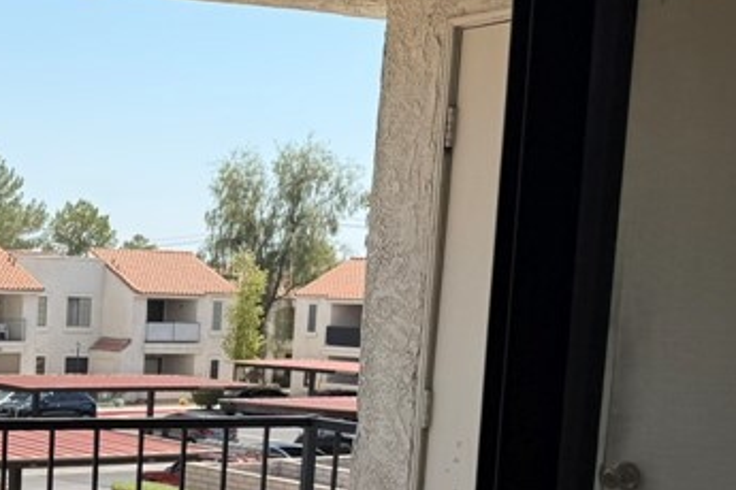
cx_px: -26
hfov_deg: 25.8
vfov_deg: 18.0
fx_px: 1513
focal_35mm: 74
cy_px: 494
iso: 80
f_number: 1.78
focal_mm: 6.76
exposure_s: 1/3145
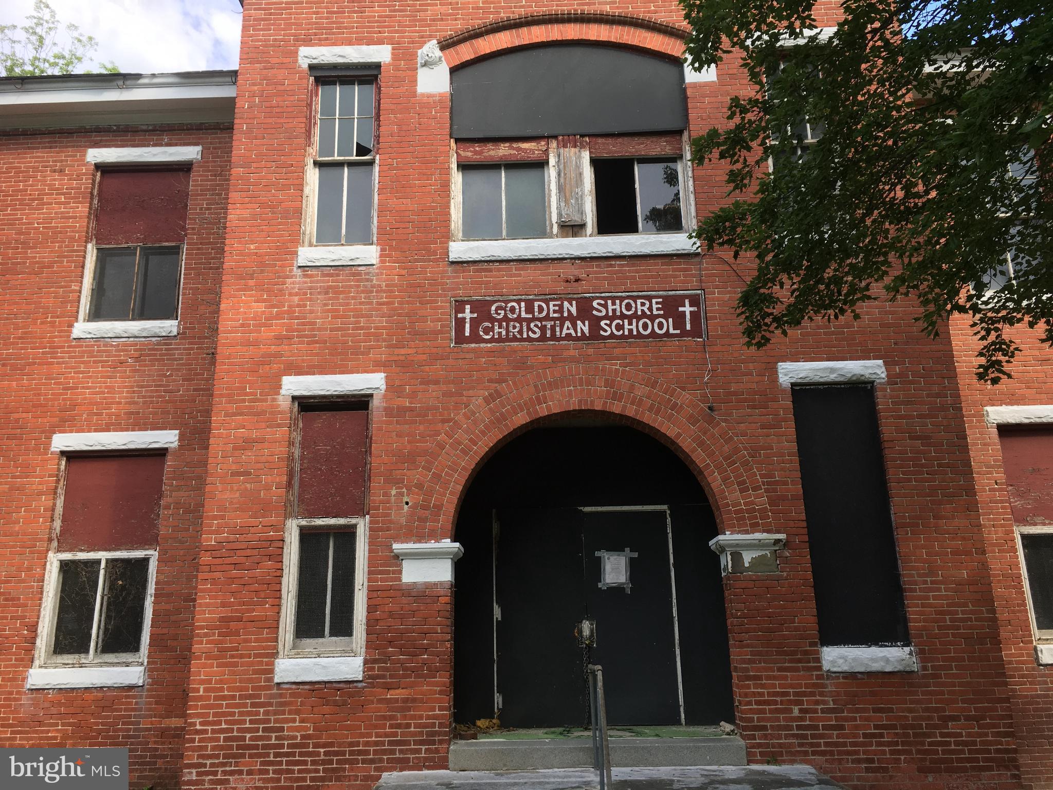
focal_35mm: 29
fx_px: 882
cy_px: 395
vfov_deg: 48.2
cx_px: 526
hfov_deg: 61.7
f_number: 2.2
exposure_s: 1/316
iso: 25
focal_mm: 4.15
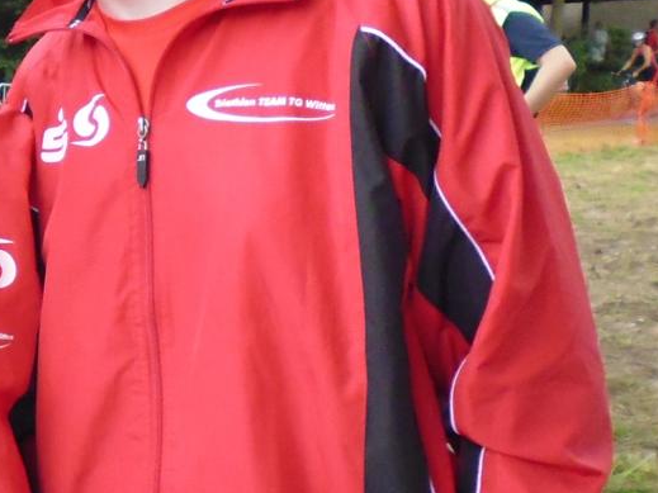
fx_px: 1406
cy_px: 262
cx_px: -160
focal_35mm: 74
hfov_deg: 23.7
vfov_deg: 19.9
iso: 400
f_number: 2.8
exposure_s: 1/250
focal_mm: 4.3
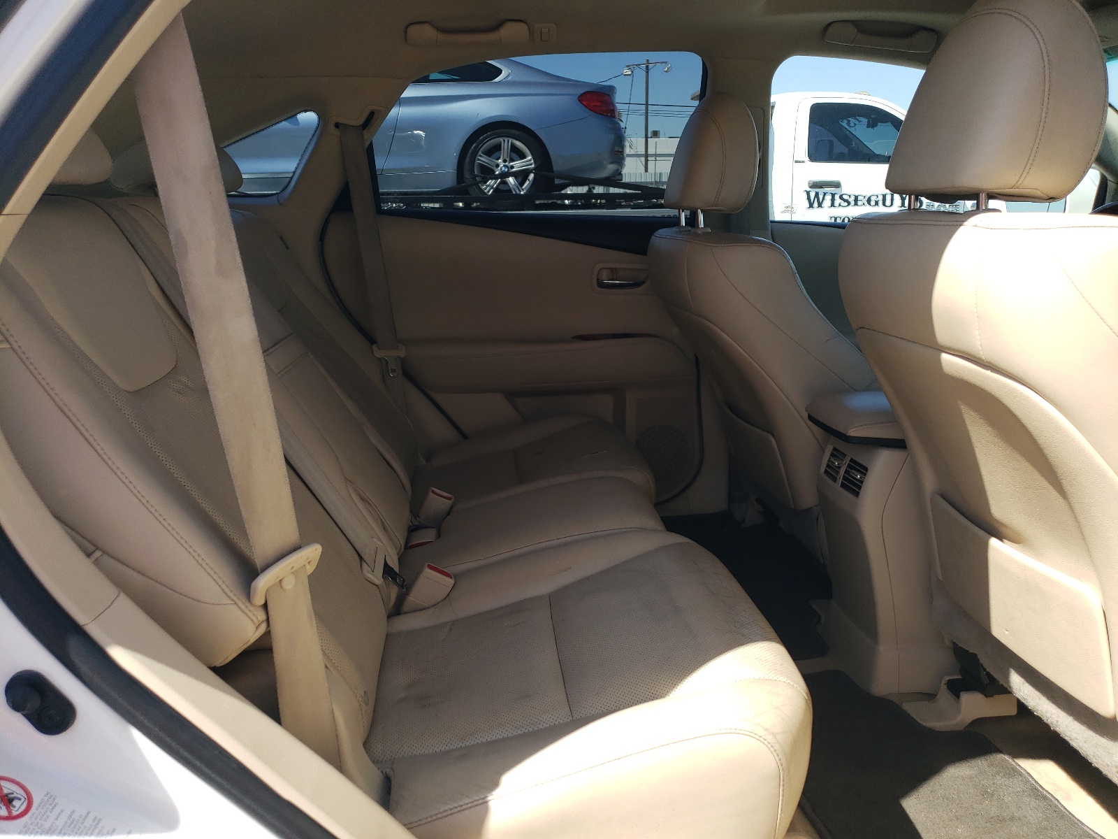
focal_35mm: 26
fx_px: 840
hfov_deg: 67.3
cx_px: 559
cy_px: 420
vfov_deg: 53.1
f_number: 1.5
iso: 50
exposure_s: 1/1250
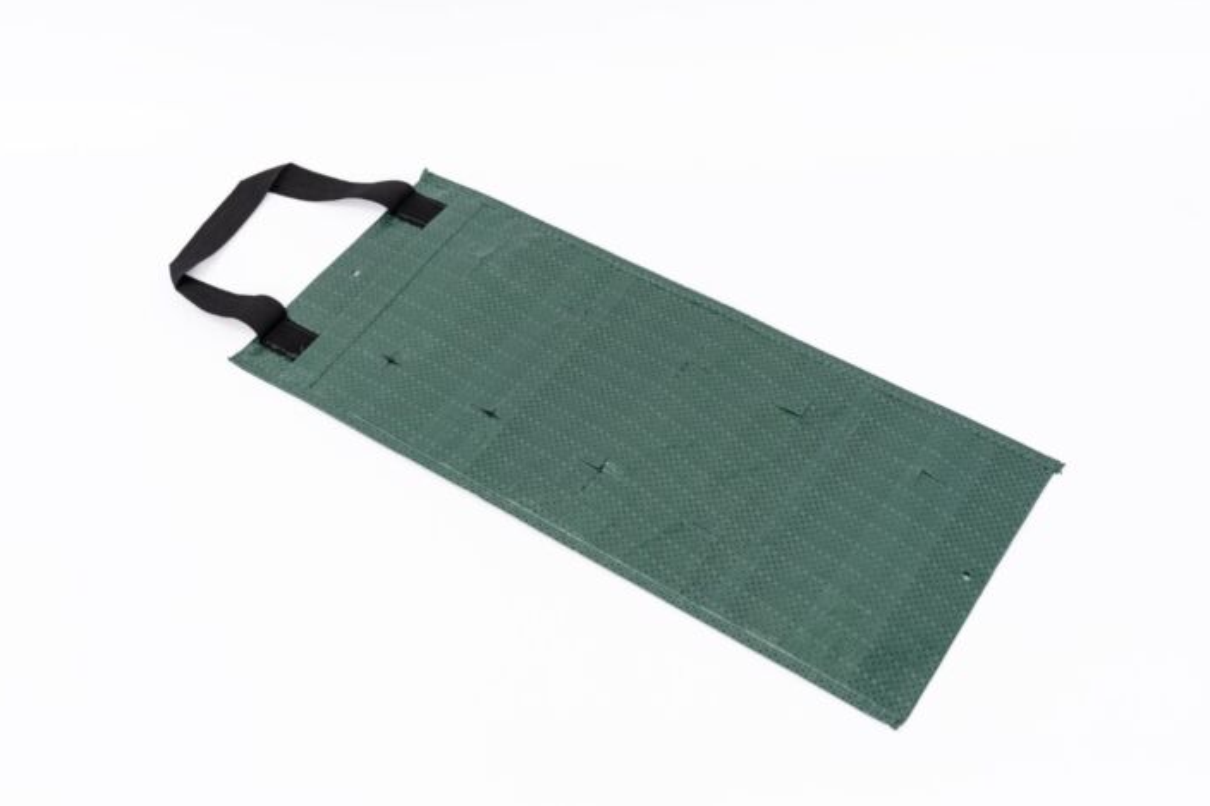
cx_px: 596
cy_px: 404
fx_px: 1478
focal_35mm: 44
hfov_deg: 44.5
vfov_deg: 30.5
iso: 500
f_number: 11
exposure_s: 1/80
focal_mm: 43
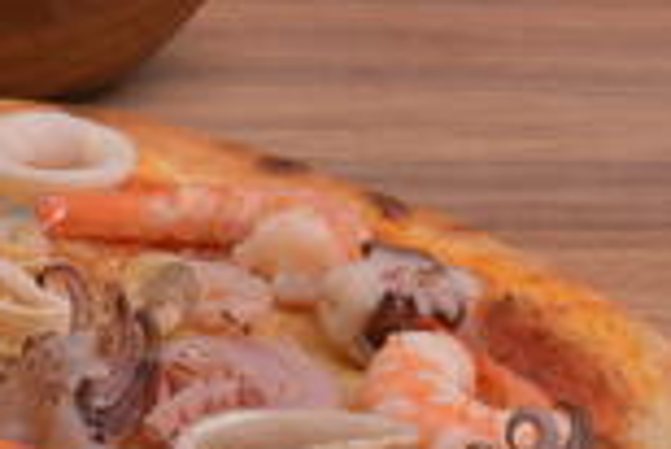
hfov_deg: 7.7
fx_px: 4851
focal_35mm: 260
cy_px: 137
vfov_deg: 5.3
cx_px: -488
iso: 1000
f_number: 16
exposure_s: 1/250
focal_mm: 50
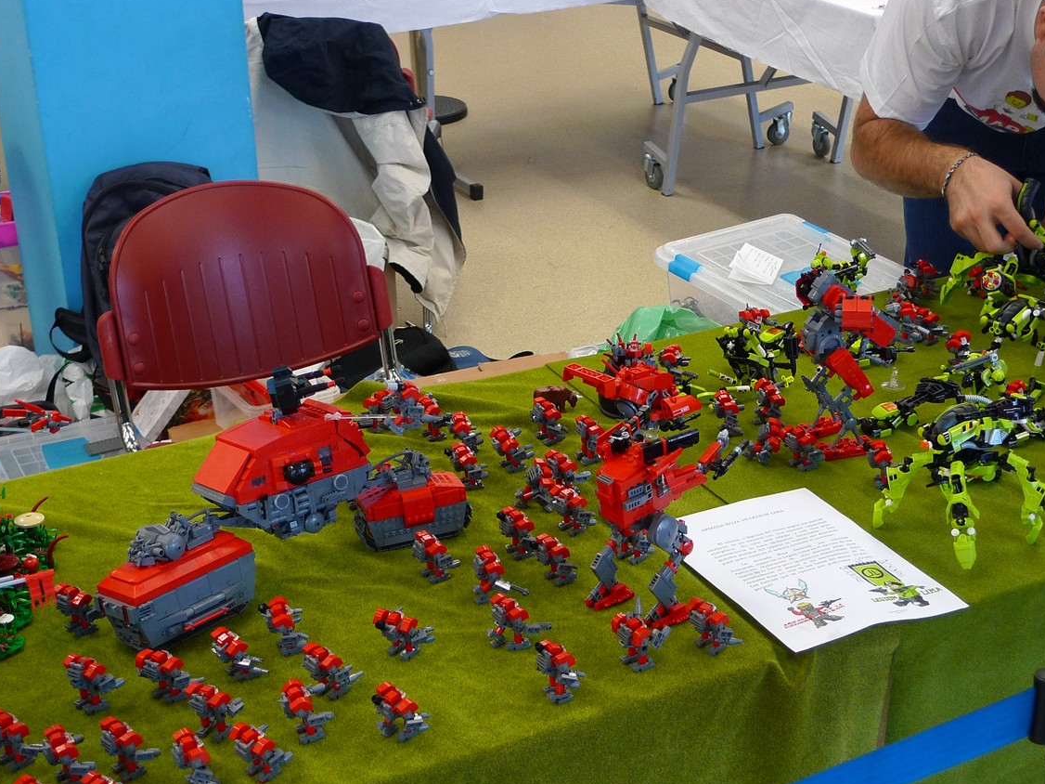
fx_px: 1720
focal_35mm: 57
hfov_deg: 33.8
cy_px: 442
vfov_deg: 25.6
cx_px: 545
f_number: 2.5
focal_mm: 9.3
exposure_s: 1/25
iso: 200
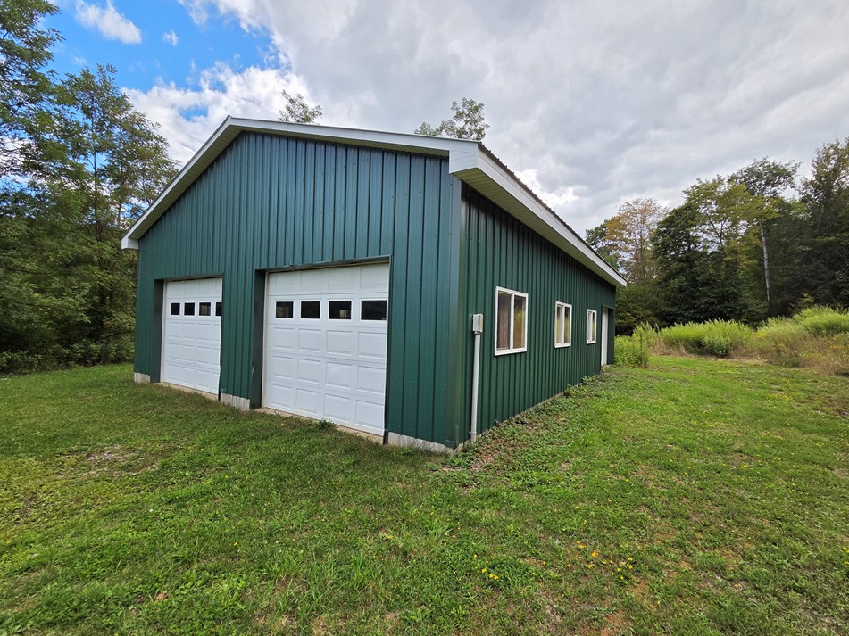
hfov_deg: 102.1
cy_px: 320
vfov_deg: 85.7
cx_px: 431
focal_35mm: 14
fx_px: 343
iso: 50
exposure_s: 1/1090
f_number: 2.2
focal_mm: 2.2
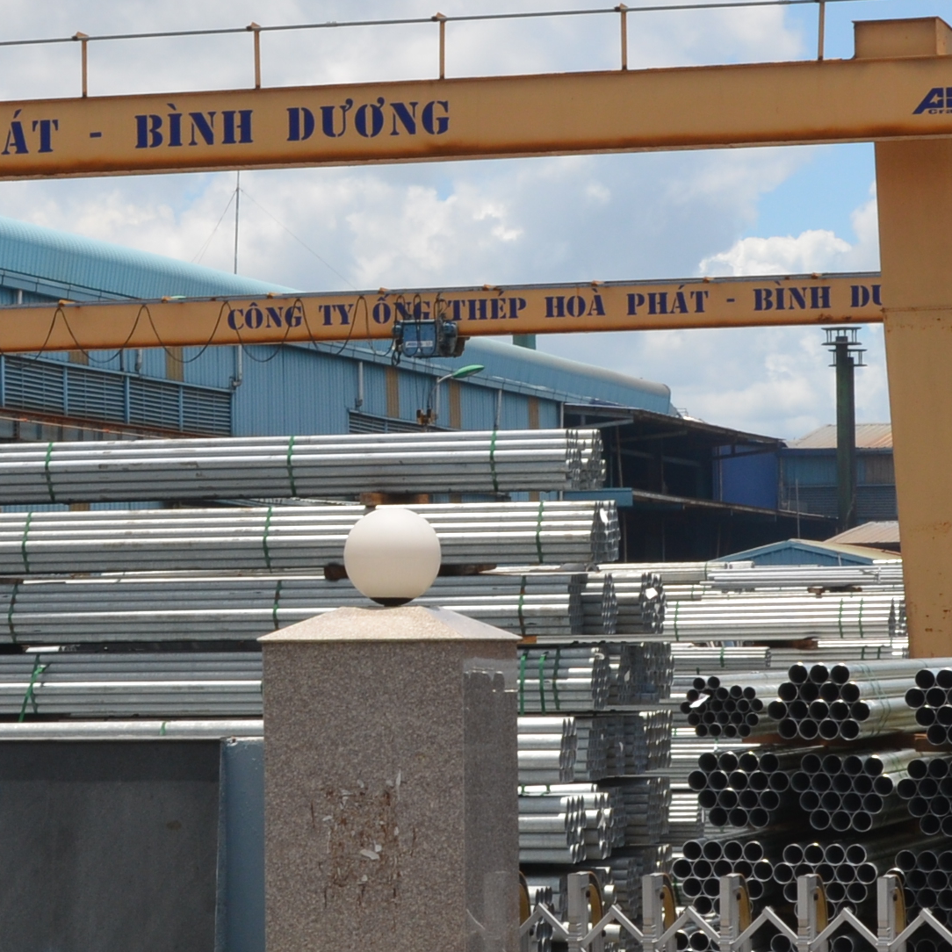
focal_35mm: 134
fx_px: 4183
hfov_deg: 13.0
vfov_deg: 13.0
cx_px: 489
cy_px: 426
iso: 250
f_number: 14
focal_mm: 31
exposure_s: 1/250
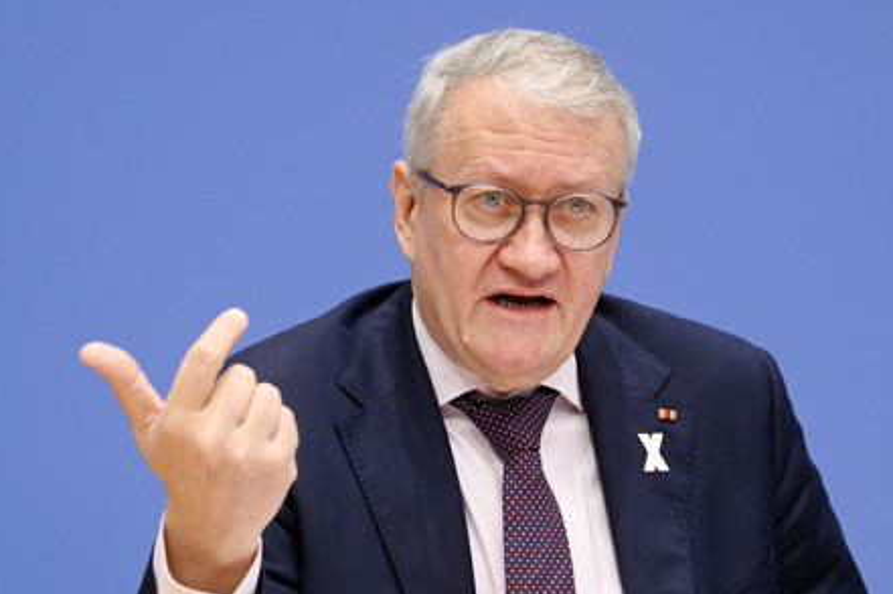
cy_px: 298
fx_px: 3295
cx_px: 446
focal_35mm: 133
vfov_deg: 10.3
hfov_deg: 15.4
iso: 5000
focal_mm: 130
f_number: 6.3
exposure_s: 1/400
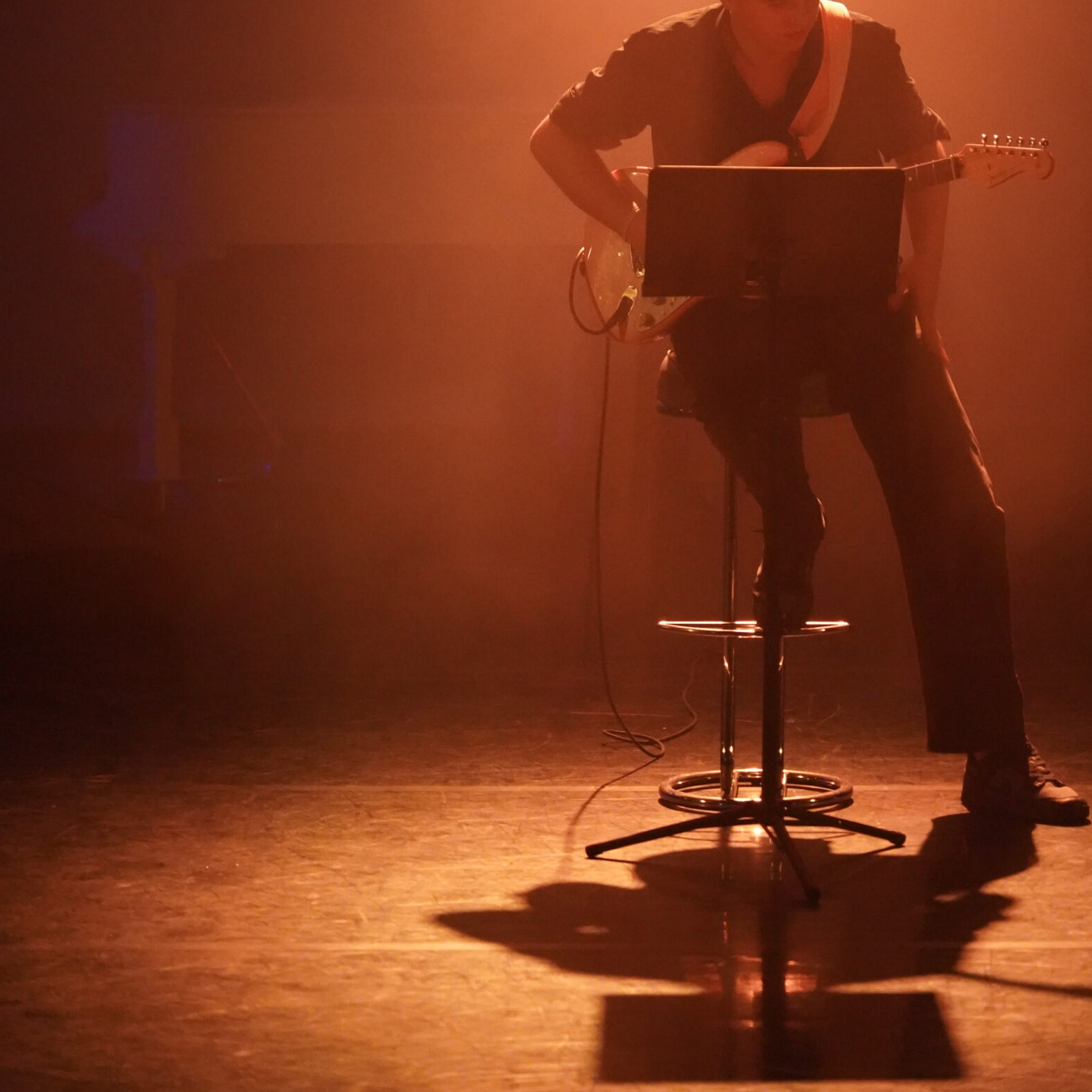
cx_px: 588
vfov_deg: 11.9
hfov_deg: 12.0
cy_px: 211
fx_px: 5211
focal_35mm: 146
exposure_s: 1/40
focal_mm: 105
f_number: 4
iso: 12800
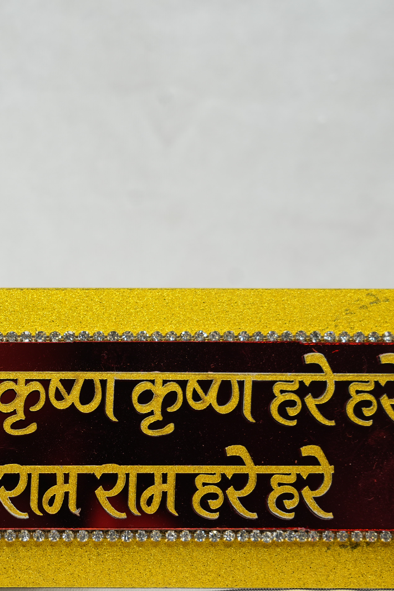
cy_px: 333
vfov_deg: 13.6
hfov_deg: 9.0
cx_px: -28
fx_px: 2479
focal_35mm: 151
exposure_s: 1/60
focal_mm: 82
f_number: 5.6
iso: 250
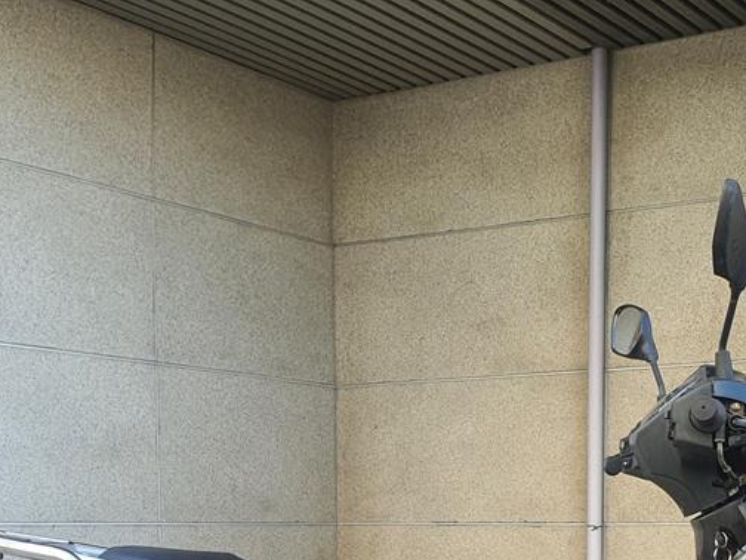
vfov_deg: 21.6
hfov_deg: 29.3
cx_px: 475
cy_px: 544
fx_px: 1422
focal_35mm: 66
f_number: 2.4
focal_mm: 4.3
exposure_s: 1/160
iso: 50
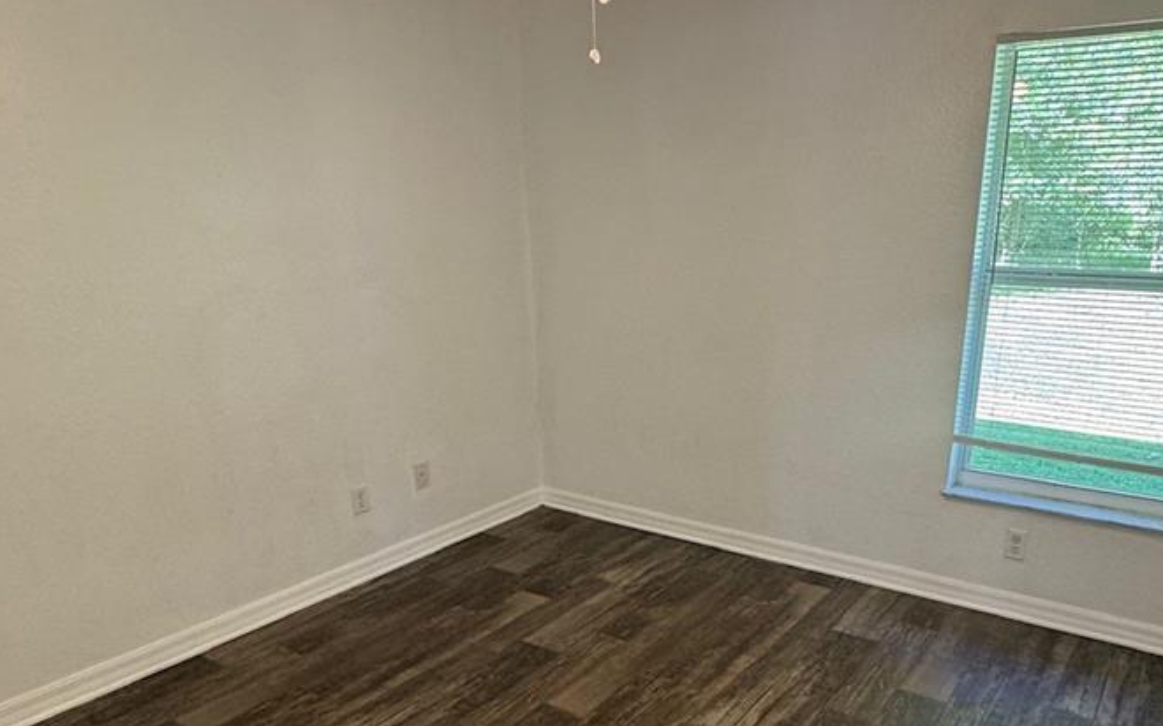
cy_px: 502
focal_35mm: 27
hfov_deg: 68.0
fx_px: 855
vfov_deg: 45.1
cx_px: 675
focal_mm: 2.22
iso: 160
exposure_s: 1/60
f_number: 2.2
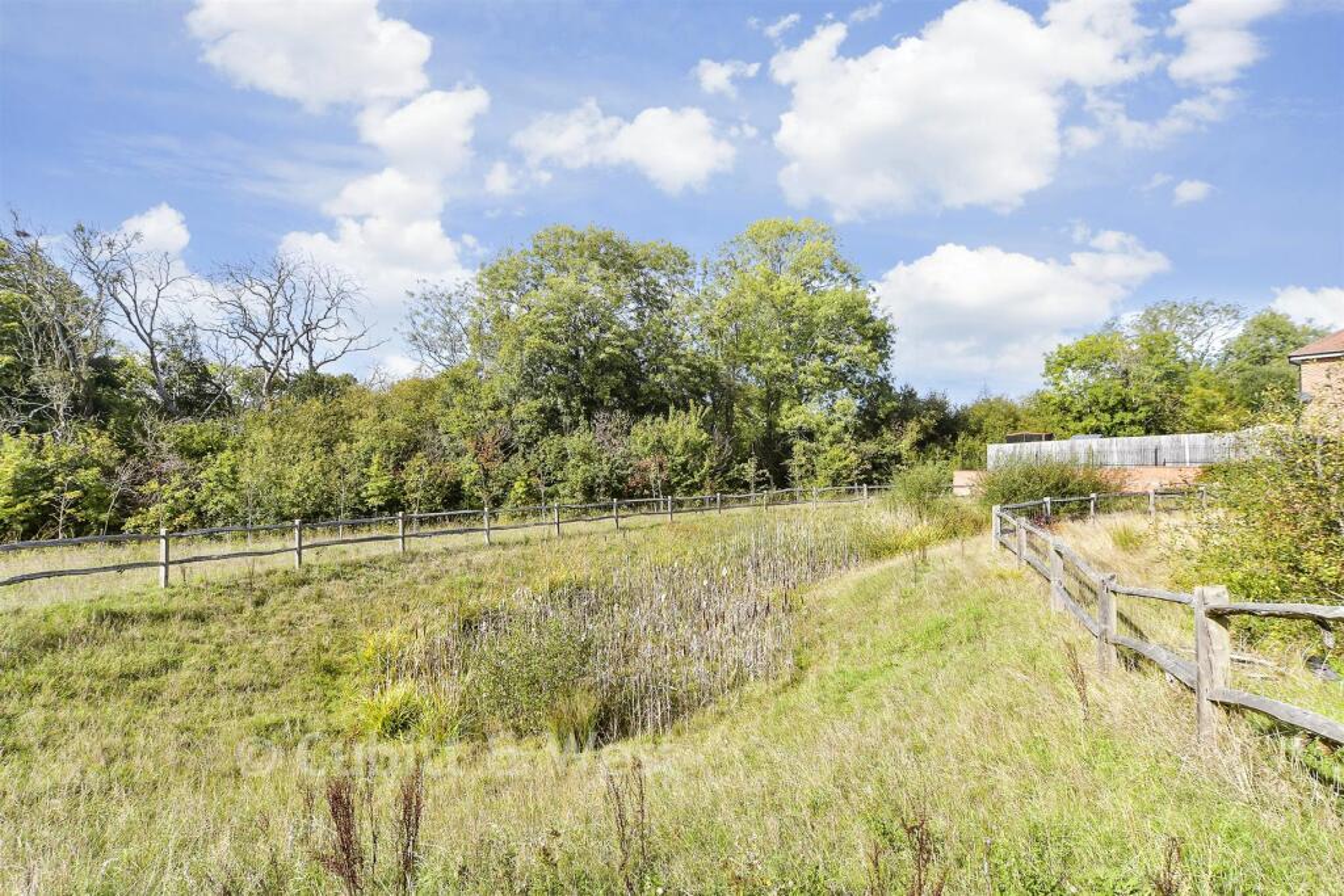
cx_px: 672
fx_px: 560
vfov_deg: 77.3
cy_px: 448
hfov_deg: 100.4
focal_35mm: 15
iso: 160
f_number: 8
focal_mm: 10
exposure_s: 1/250
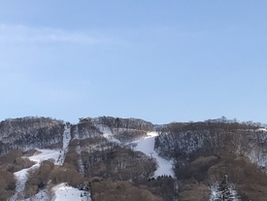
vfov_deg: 12.2
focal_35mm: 122
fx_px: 942
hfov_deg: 16.1
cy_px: 88
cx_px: 83
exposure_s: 1/960
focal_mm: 3.99
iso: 20
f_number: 1.8
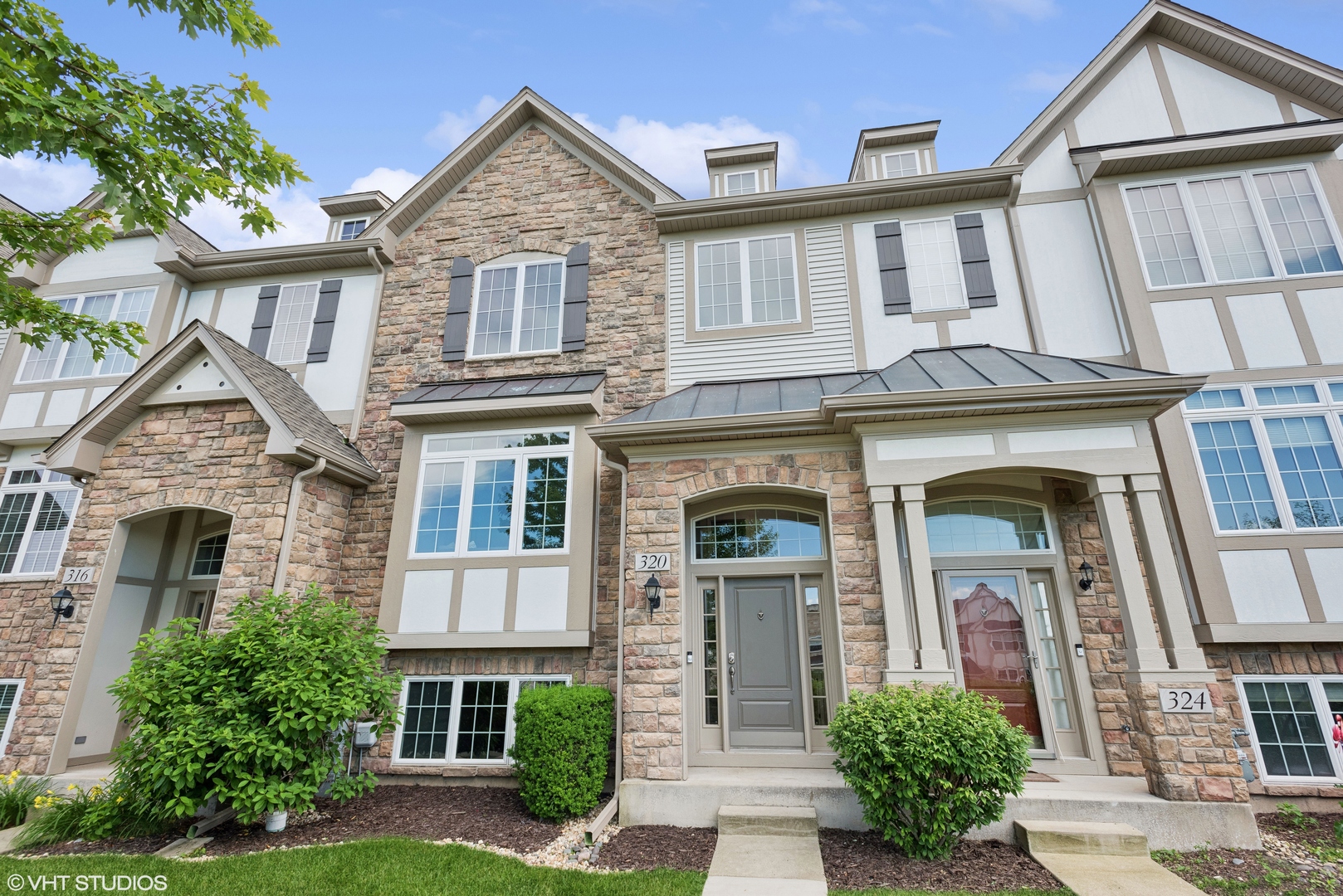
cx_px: 672
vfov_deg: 70.5
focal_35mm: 17
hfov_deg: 93.3
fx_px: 634
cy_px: 448
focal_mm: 17
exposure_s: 1/160
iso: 400
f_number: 8
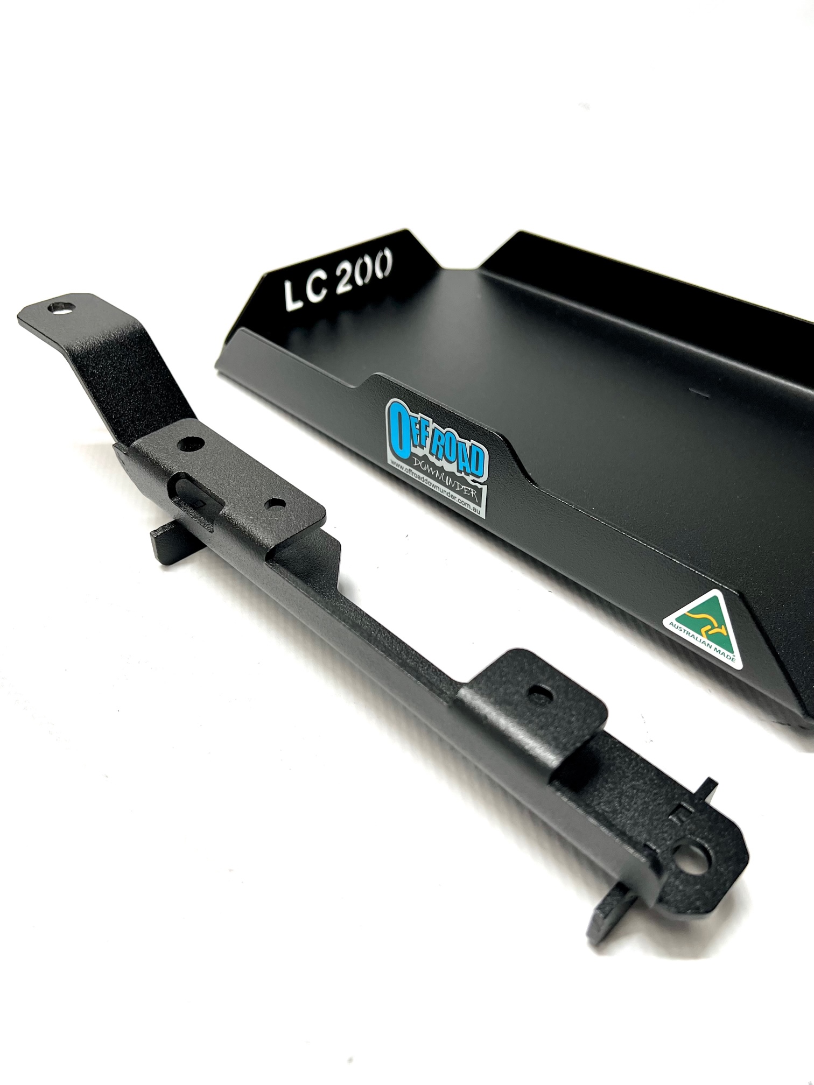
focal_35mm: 26
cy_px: 542
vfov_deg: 67.3
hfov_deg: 53.1
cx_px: 407
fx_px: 815
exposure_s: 1/100
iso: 80
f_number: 1.5
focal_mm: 5.7
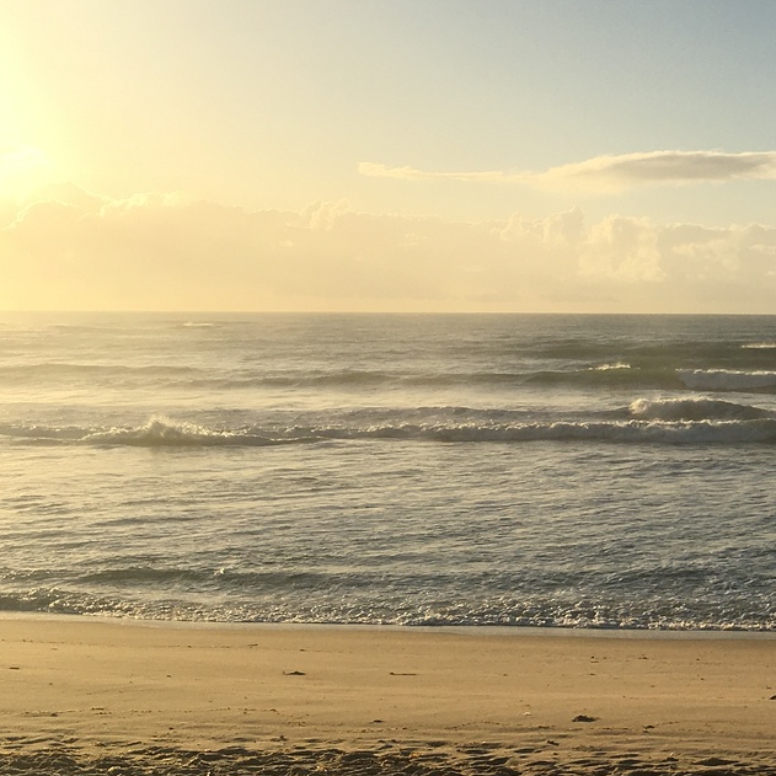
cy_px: 315
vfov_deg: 26.4
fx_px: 1649
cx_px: 973
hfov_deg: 23.7
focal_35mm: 65
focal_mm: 4.15
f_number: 2.2
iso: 25
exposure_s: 1/2481
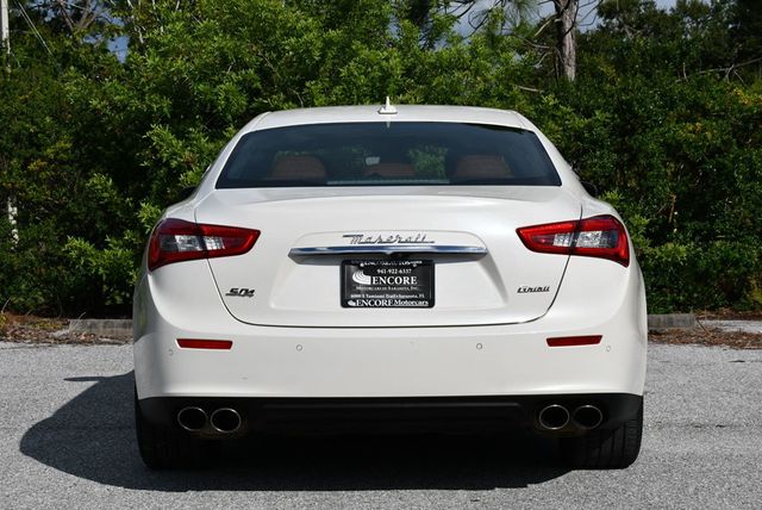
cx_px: 381
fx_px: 1695
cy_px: 255
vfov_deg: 17.1
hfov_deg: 25.3
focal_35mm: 80
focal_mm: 40
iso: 100
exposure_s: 1/500
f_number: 11
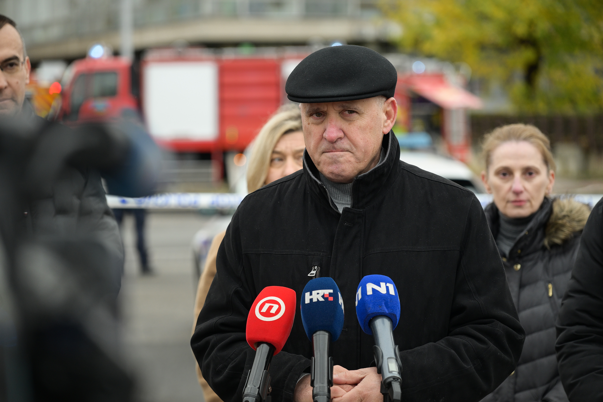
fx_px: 2010
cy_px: 201
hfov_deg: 17.1
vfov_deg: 11.4
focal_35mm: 120
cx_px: 302
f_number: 4
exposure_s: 1/400
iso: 500
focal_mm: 120
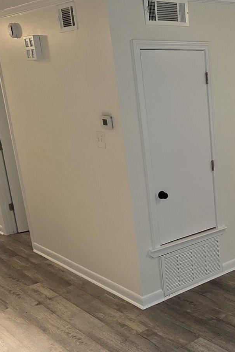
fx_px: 450
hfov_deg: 26.6
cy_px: 209
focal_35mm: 46
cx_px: 268
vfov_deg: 42.6
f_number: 1.9
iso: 200
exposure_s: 1/120
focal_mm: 2.2
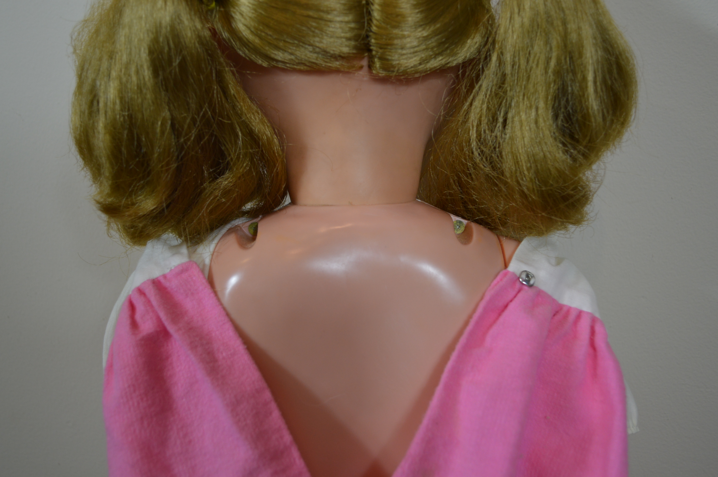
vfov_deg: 36.8
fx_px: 717
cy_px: 238
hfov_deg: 53.2
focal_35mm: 36
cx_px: 359
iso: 400
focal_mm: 24
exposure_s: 1/60
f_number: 4
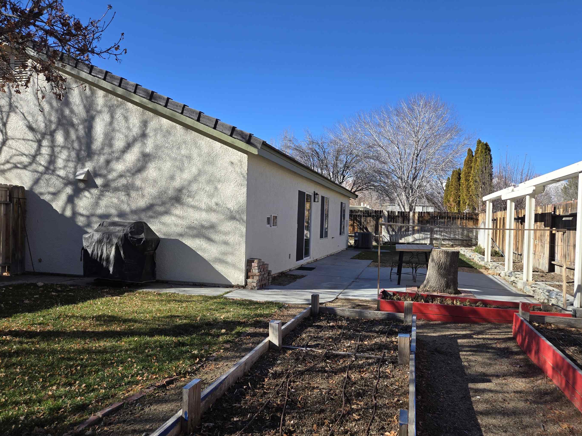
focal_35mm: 26
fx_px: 437
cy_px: 221
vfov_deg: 53.1
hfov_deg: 67.3
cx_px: 300
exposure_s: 1/1468
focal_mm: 5.4
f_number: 1.8
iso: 25
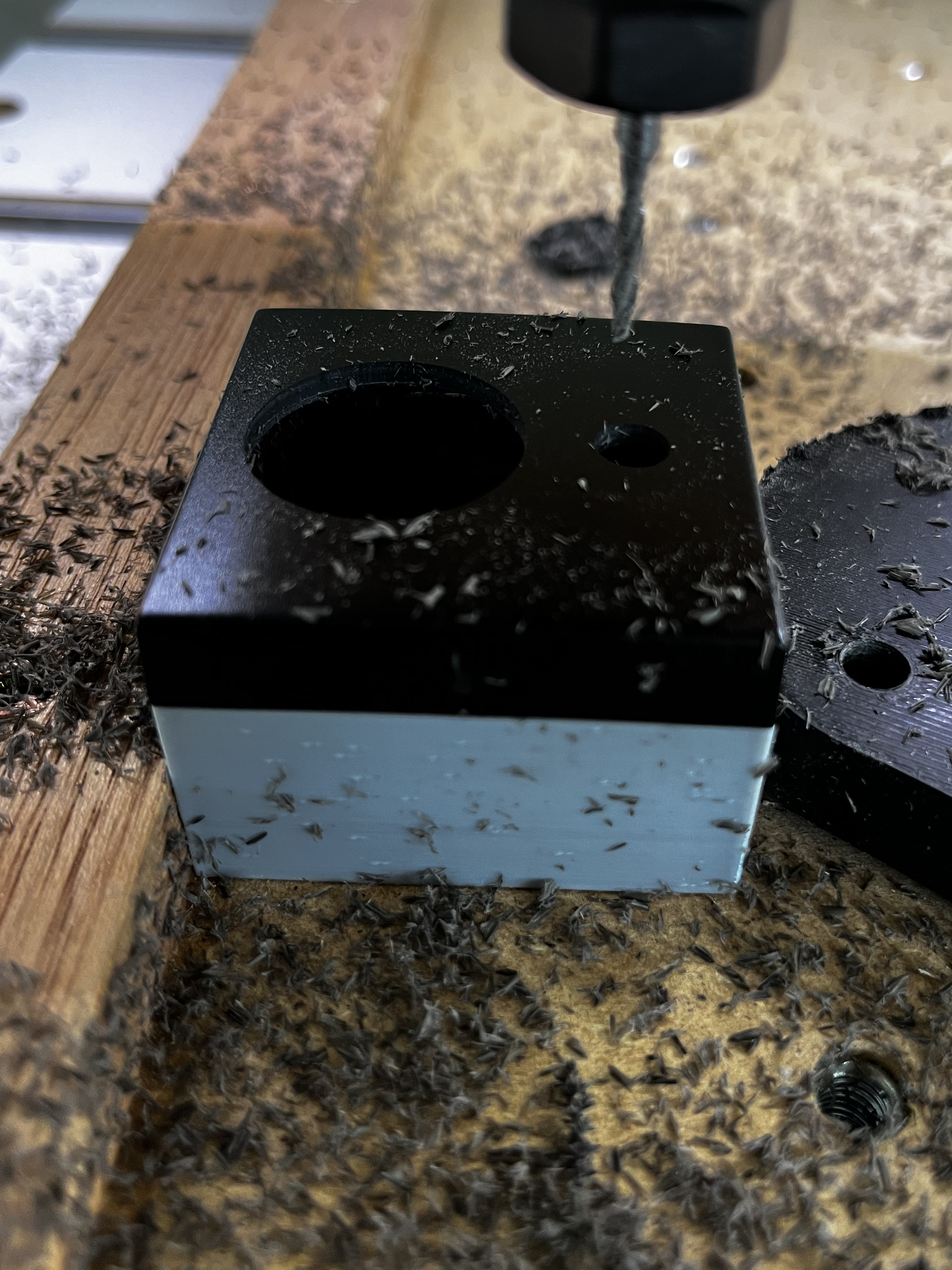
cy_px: 630
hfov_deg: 44.0
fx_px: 1173
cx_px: 544
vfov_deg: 56.8
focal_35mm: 32
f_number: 1.6
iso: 125
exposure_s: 1/65
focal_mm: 5.1
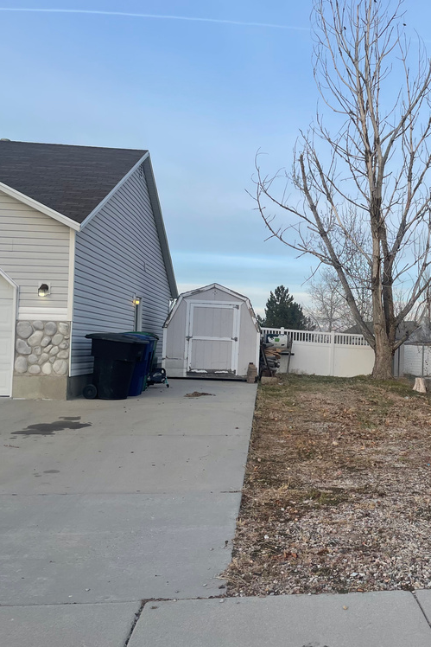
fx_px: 664
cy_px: 324
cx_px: 358
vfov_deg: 51.9
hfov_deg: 34.6
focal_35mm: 37
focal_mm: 4.2
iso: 32
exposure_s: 1/824
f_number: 1.6
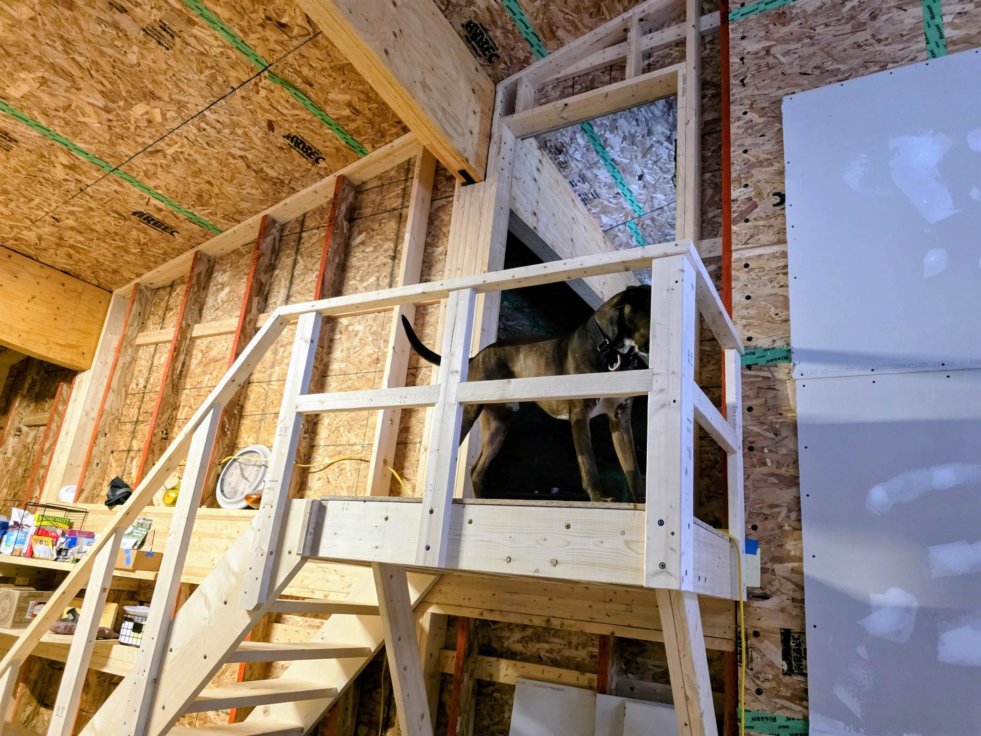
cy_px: 368
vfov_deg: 58.9
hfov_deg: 73.9
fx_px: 652
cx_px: 490
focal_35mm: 23
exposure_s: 1/120
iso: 1000
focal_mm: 6.3
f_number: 1.7
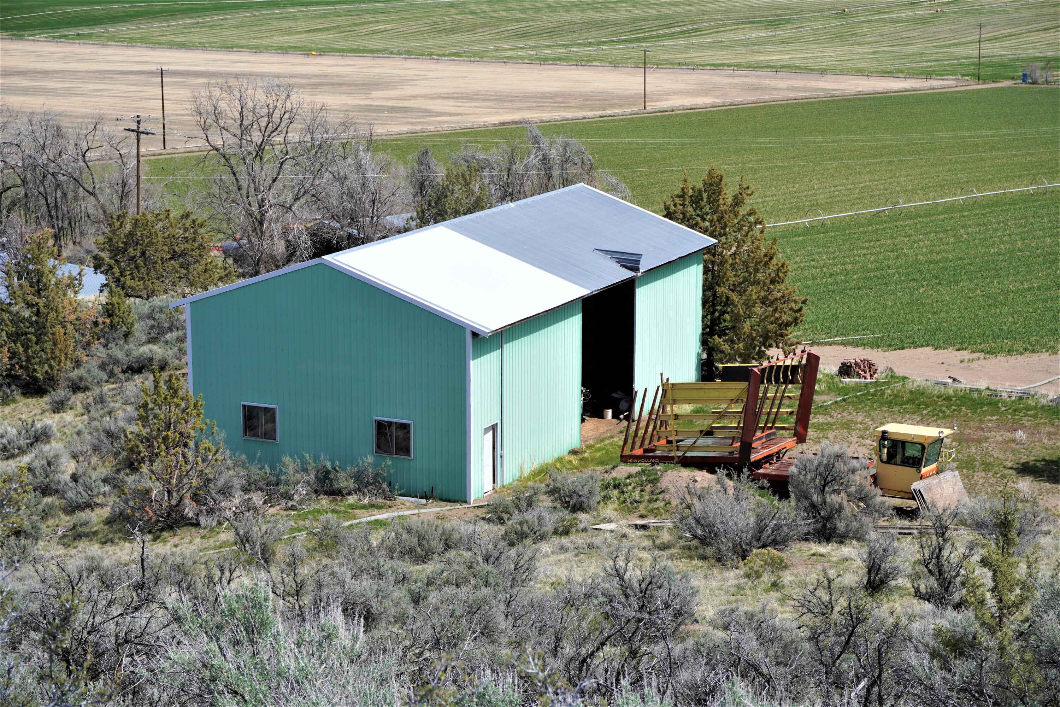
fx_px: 2208
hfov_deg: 27.0
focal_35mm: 75
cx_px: 530
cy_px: 354
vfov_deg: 18.2
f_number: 8
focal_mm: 50
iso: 100
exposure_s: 1/320
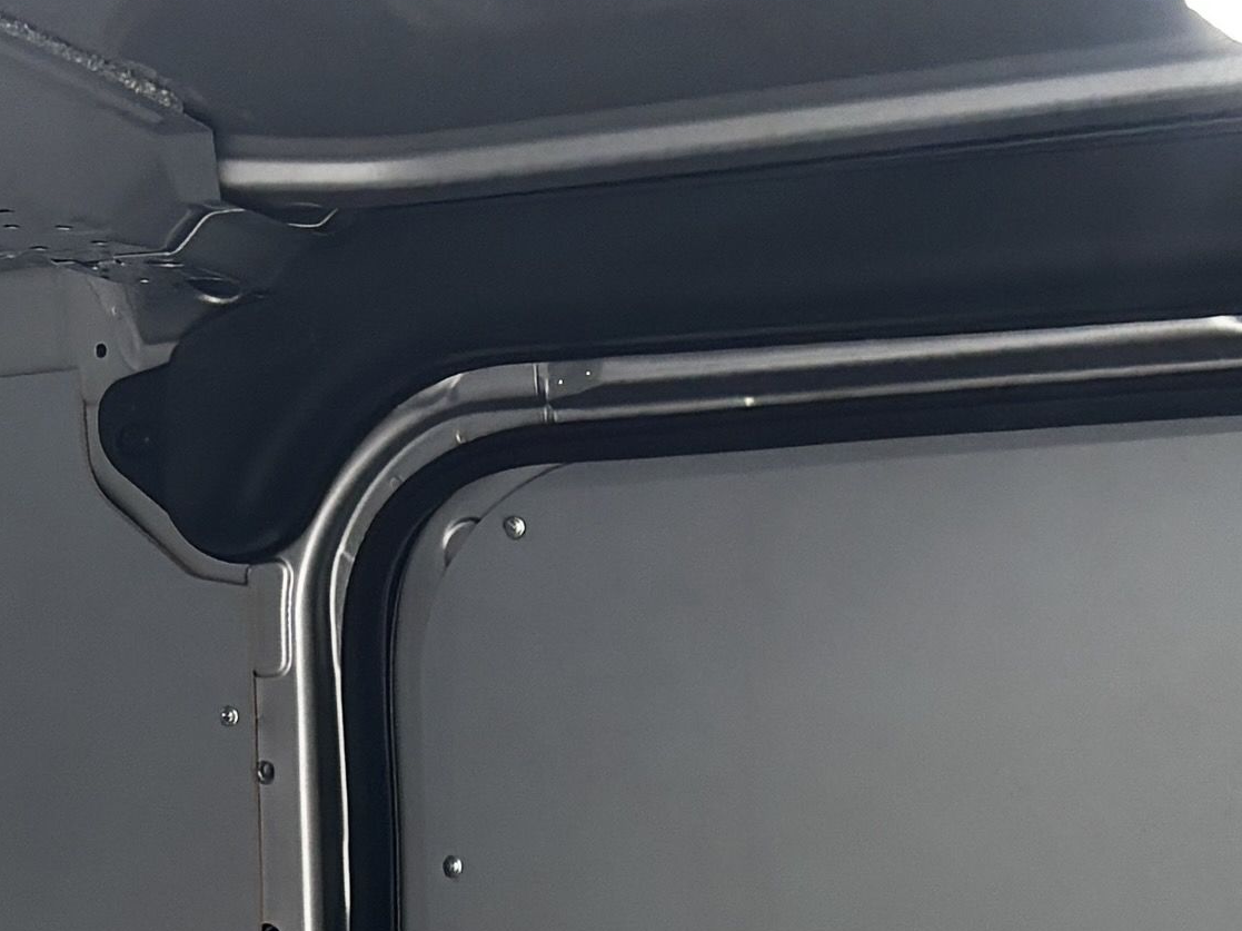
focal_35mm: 133
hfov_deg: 14.0
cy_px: 2117
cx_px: -527
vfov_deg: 10.0
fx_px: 4770
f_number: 1.6
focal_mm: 5.96
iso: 50
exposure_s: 1/121
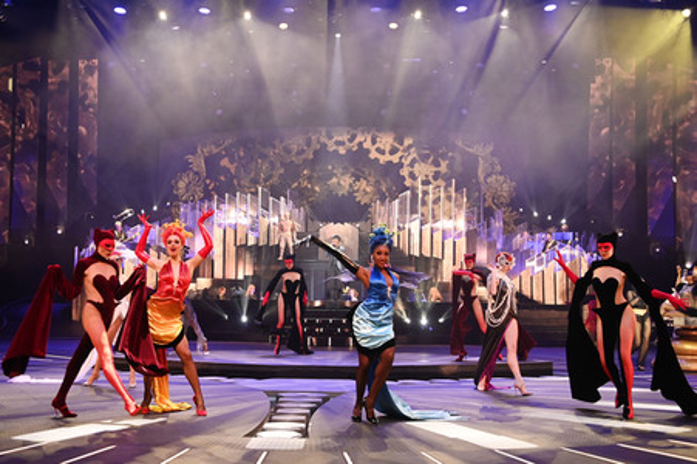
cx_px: 348
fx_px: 735
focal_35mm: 38
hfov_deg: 50.7
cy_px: 232
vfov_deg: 35.0
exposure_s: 1/125
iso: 5000
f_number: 5
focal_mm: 38
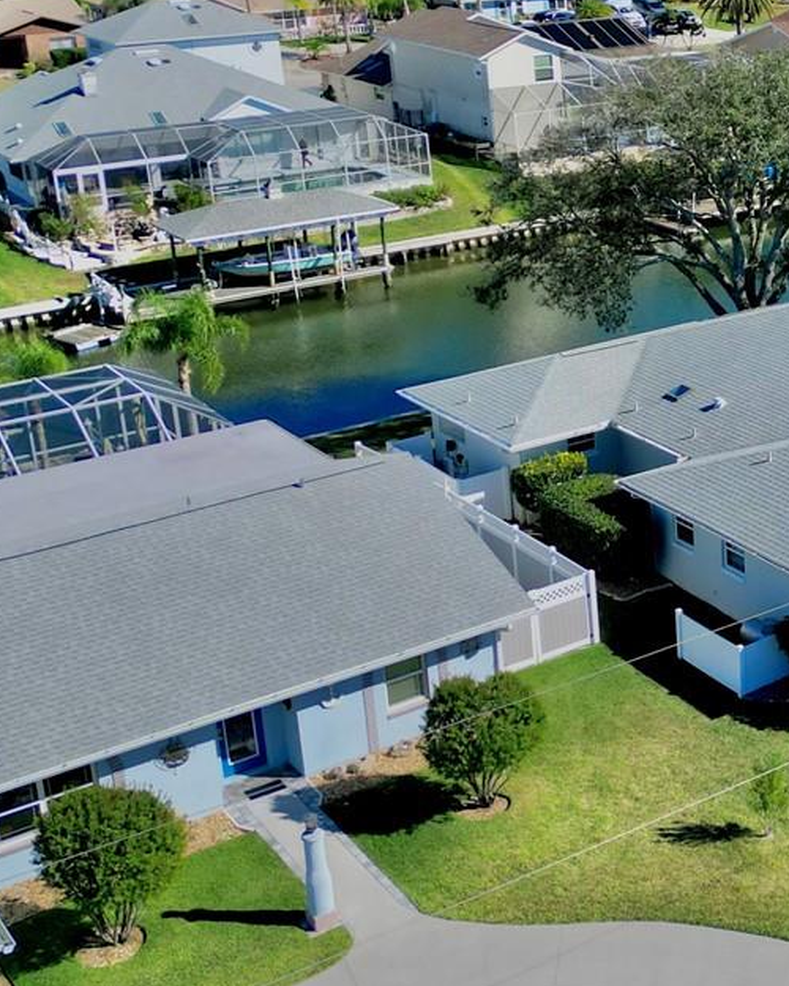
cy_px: 375
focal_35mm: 60
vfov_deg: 31.3
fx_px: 1751
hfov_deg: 23.2
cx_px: 948
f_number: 1.7
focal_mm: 6.72
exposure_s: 1/6000
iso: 130
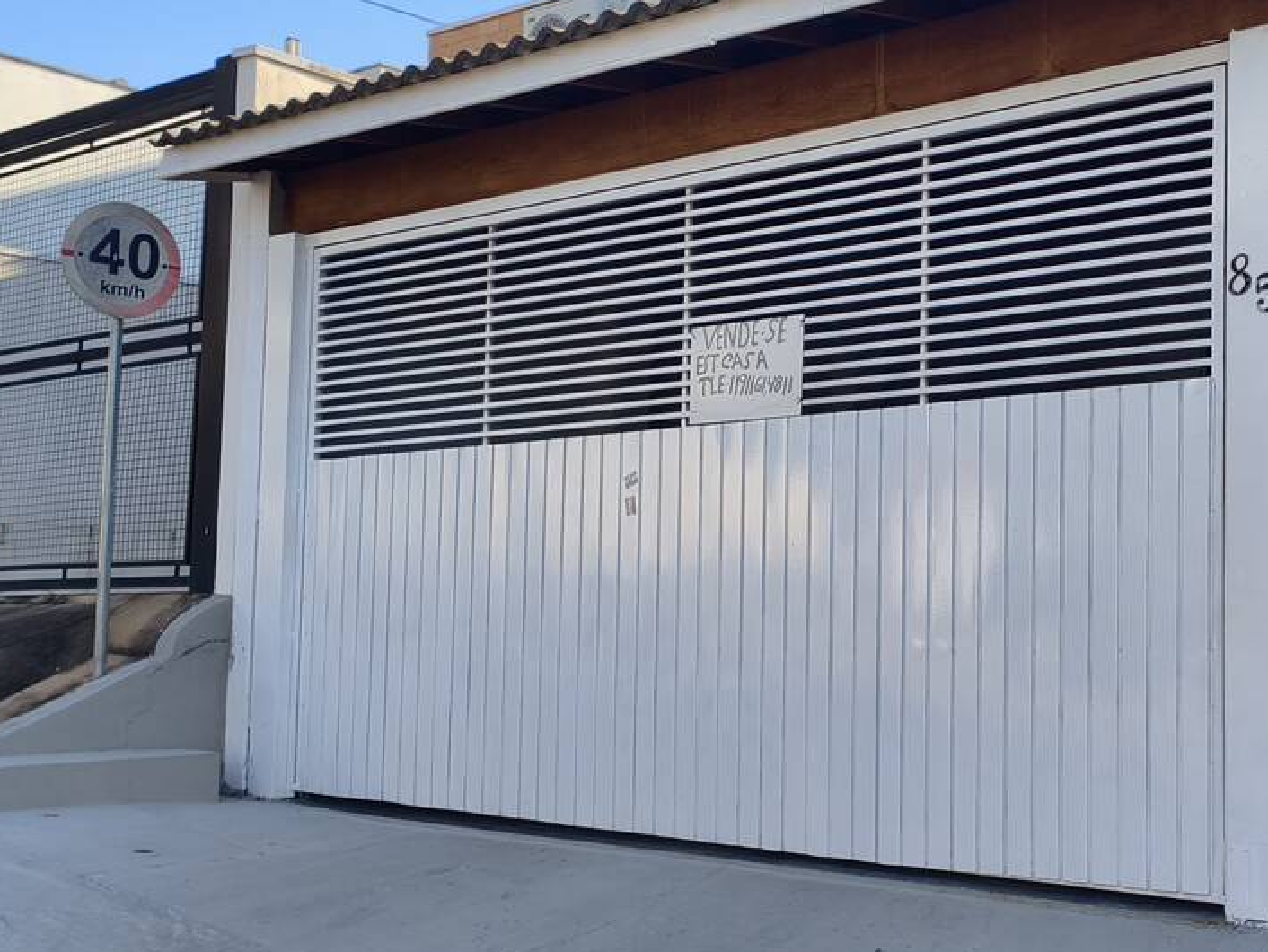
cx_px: 932
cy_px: 510
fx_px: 1942
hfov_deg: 35.5
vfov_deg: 27.5
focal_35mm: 53
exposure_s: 1/1573
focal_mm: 4.94
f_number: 1.5
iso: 80
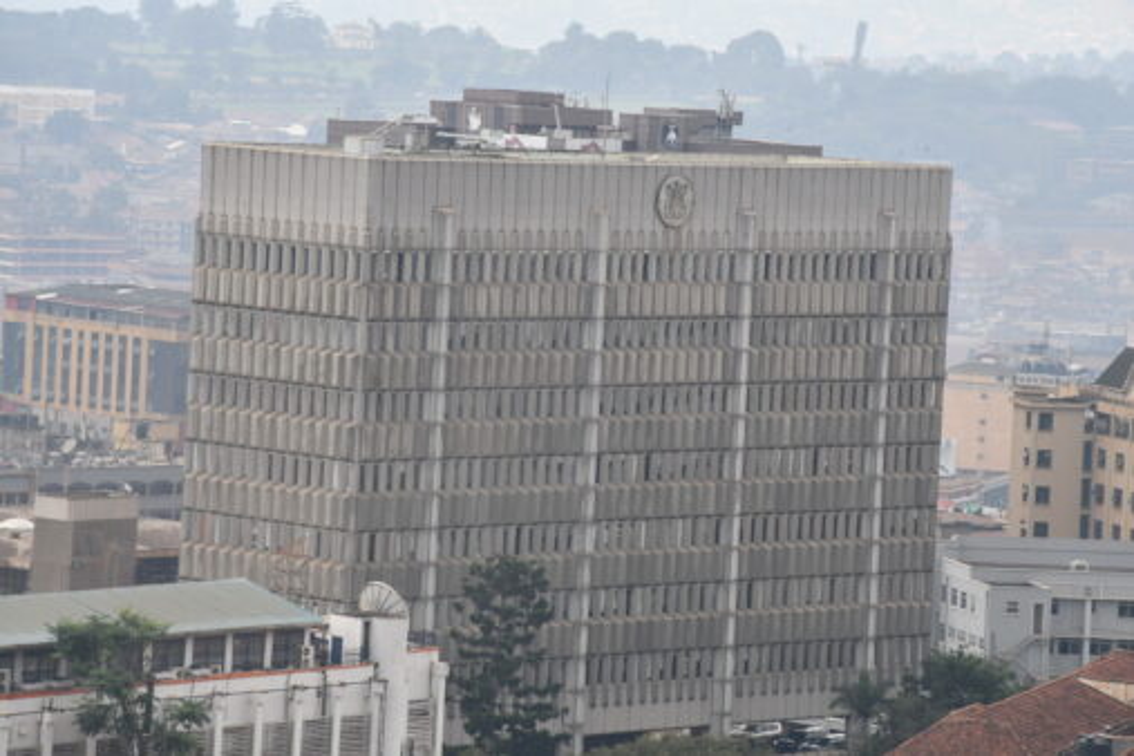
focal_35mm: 183
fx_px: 5764
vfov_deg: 7.5
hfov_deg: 11.2
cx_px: 567
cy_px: 378
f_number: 13
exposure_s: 1/640
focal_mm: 122
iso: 1000
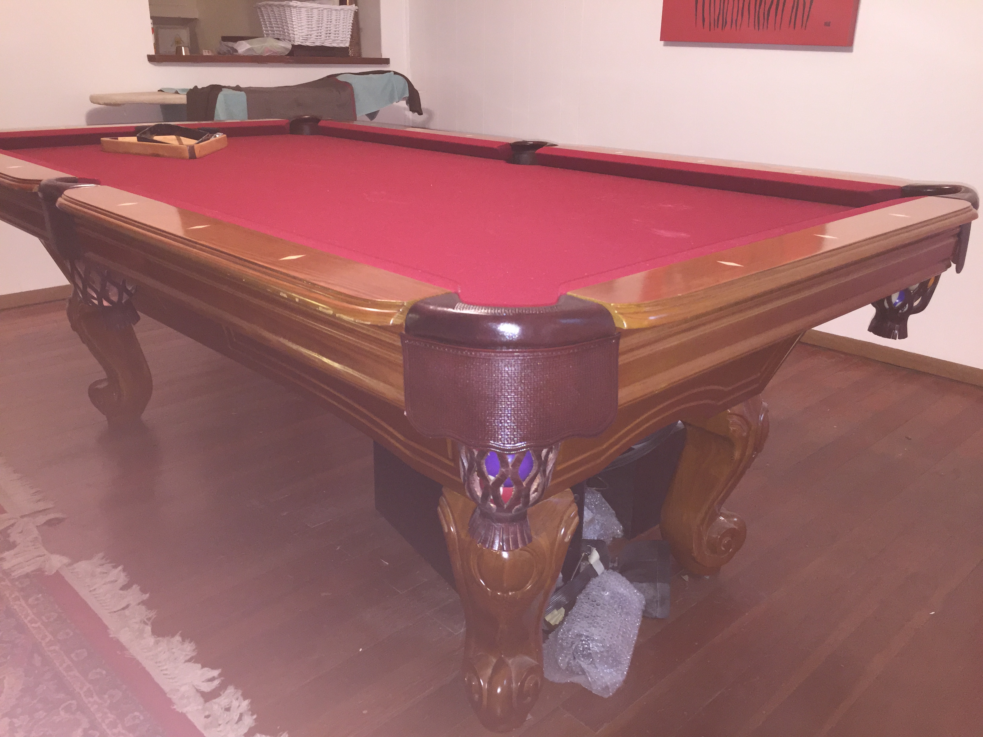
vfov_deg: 48.2
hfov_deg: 61.7
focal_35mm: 29
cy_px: 368
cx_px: 492
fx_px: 824
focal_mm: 4.15
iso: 100
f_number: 2.2
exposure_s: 1/16
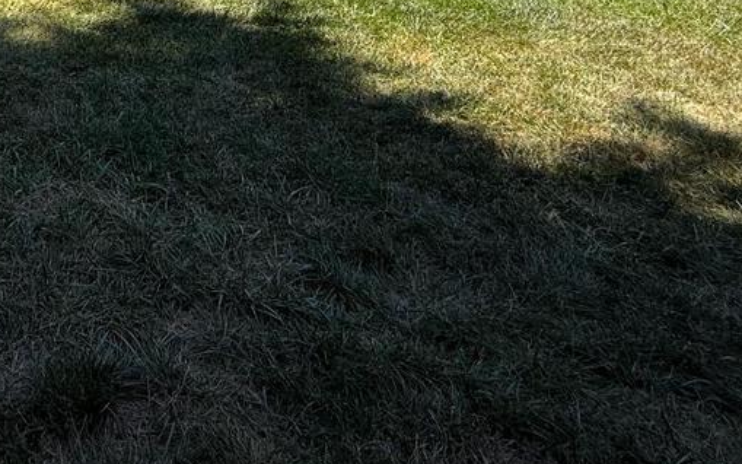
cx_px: -66
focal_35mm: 42
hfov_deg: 39.1
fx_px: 849
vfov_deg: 24.8
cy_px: -200
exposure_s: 1/424
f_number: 2.2
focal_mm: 2.22
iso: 20
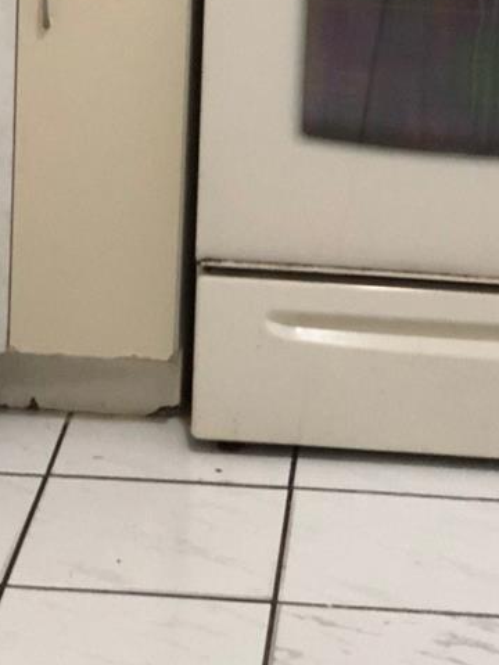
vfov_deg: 14.7
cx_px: 326
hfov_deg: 11.4
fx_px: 2499
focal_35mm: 130
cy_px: -121
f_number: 2.4
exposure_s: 1/24
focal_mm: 6
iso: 160
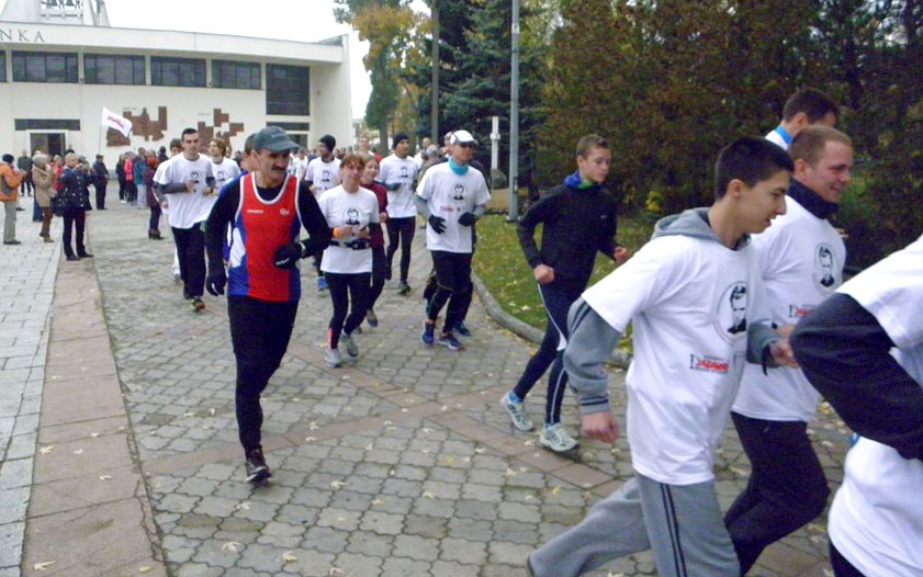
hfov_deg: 62.9
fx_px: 755
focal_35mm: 30
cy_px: 252
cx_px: 465
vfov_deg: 41.8
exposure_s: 1/800
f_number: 3.5
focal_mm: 5
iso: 800
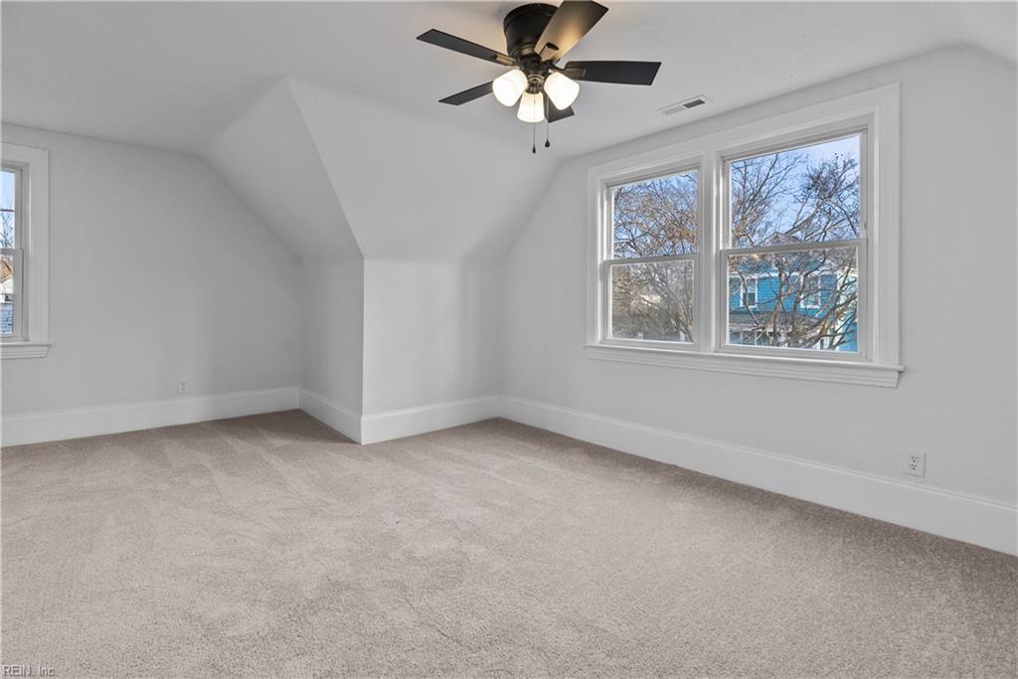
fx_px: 452
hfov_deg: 96.7
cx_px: 509
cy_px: 340
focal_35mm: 16
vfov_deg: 73.8
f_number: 7.1
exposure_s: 1/60
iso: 1250
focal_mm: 16
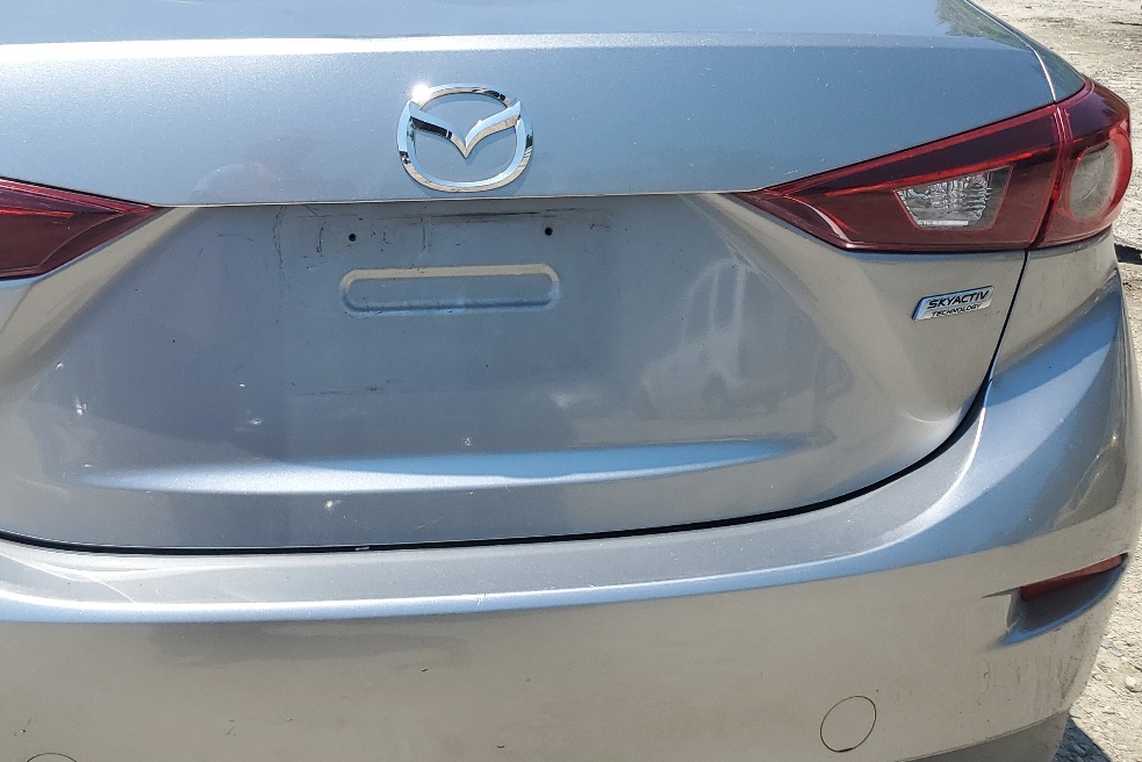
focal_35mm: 44
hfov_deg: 43.7
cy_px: 276
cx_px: 352
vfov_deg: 30.4
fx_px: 1396
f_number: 1.5
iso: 50
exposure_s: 1/2500
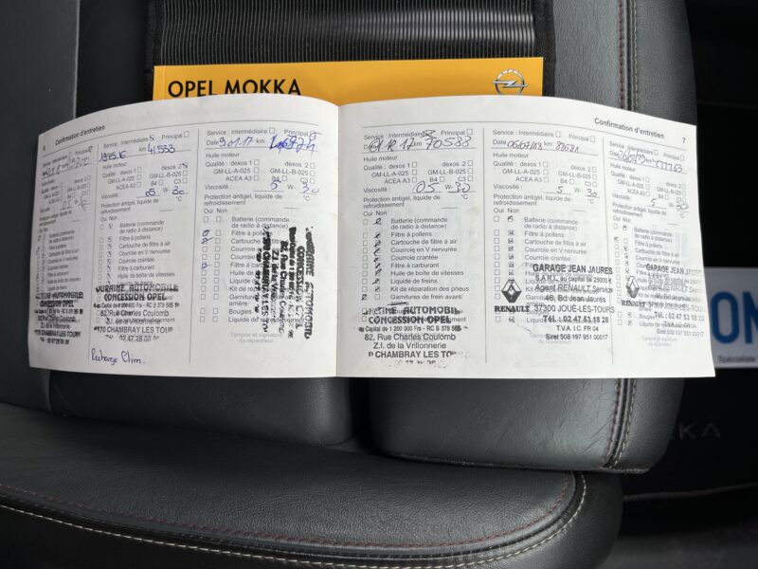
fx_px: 569
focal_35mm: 26
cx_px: 379
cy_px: 284
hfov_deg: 67.3
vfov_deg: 53.1
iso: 50
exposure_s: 1/307
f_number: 1.6
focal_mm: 5.1
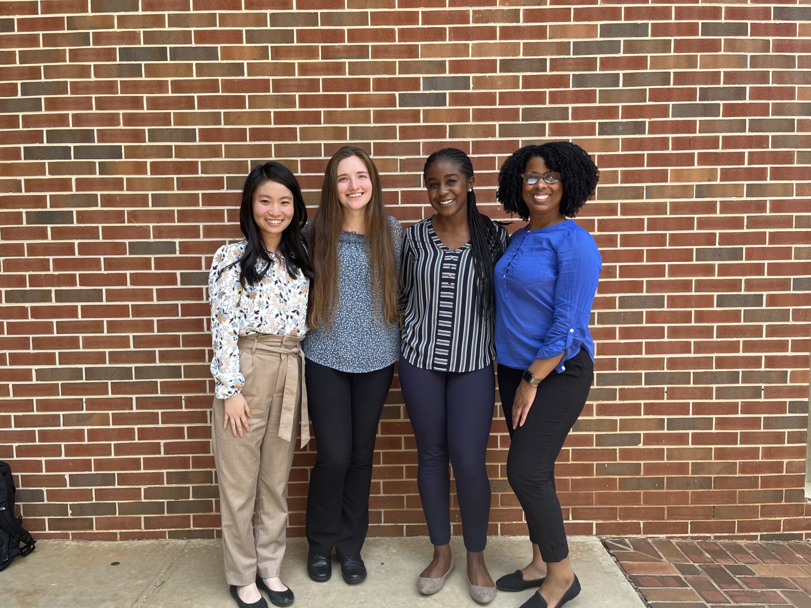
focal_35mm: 26
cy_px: 304
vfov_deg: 53.1
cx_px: 406
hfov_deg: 67.3
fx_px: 609
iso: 50
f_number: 1.6
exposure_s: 1/384
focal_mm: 5.1
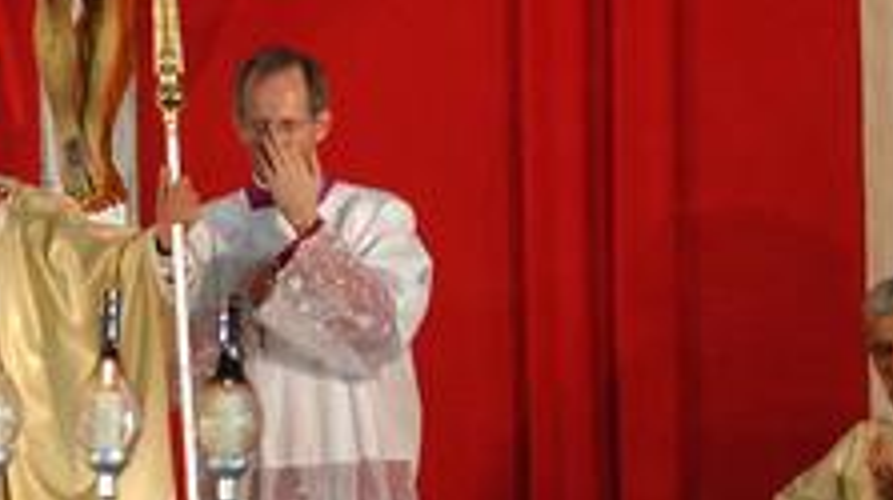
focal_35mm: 1273
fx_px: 30118
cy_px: 32
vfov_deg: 1.0
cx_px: -212
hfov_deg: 1.7
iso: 1600
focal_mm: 300
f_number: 2.8
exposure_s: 1/200
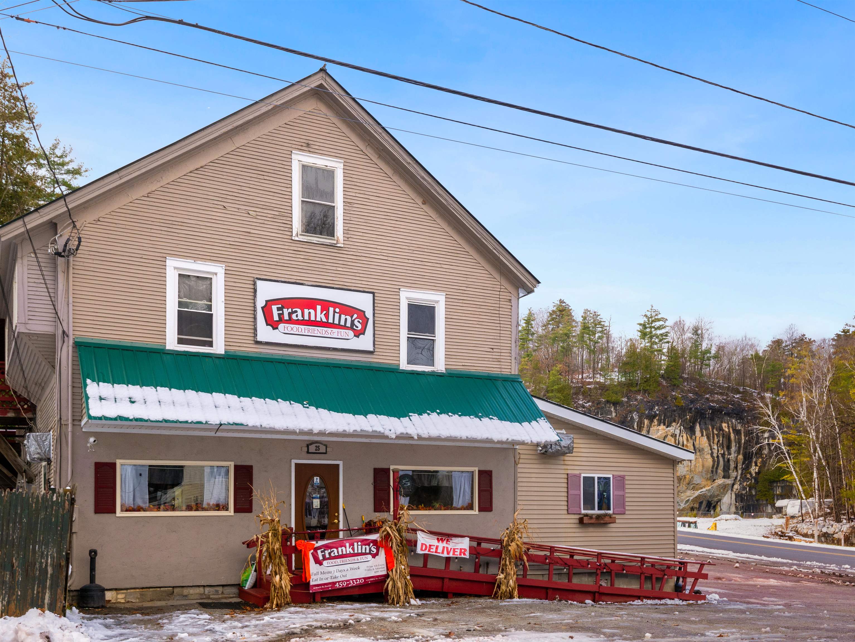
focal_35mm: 36
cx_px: 428
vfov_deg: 39.7
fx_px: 890
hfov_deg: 51.3
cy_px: 321
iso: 200
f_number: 5.6
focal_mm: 18
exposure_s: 1/200
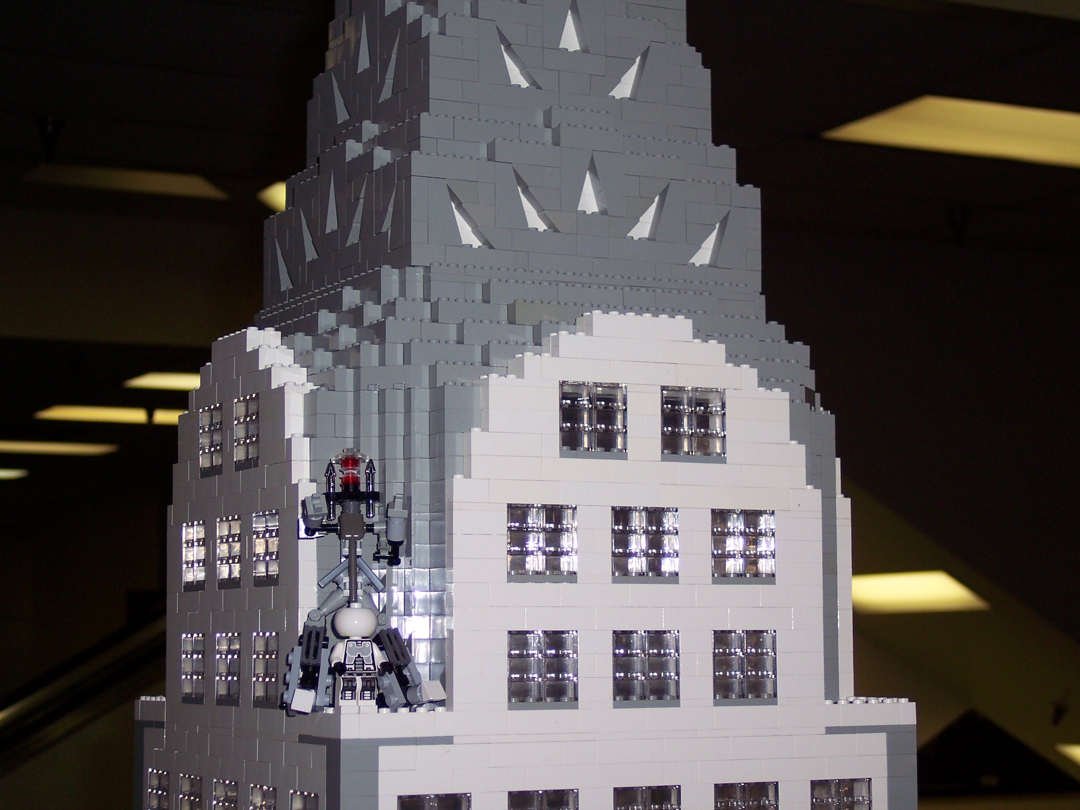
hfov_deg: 25.0
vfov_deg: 18.9
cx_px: 540
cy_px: 405
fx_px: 2434
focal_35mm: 78
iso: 100
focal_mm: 16
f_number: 4
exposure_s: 1/90
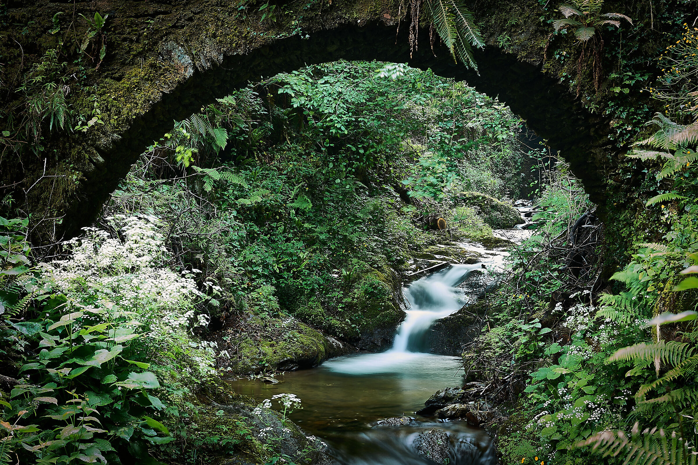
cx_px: 349
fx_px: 1028
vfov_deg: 25.5
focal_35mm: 53
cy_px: 232
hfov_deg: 37.5
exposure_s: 5
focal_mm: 35
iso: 200
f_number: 16
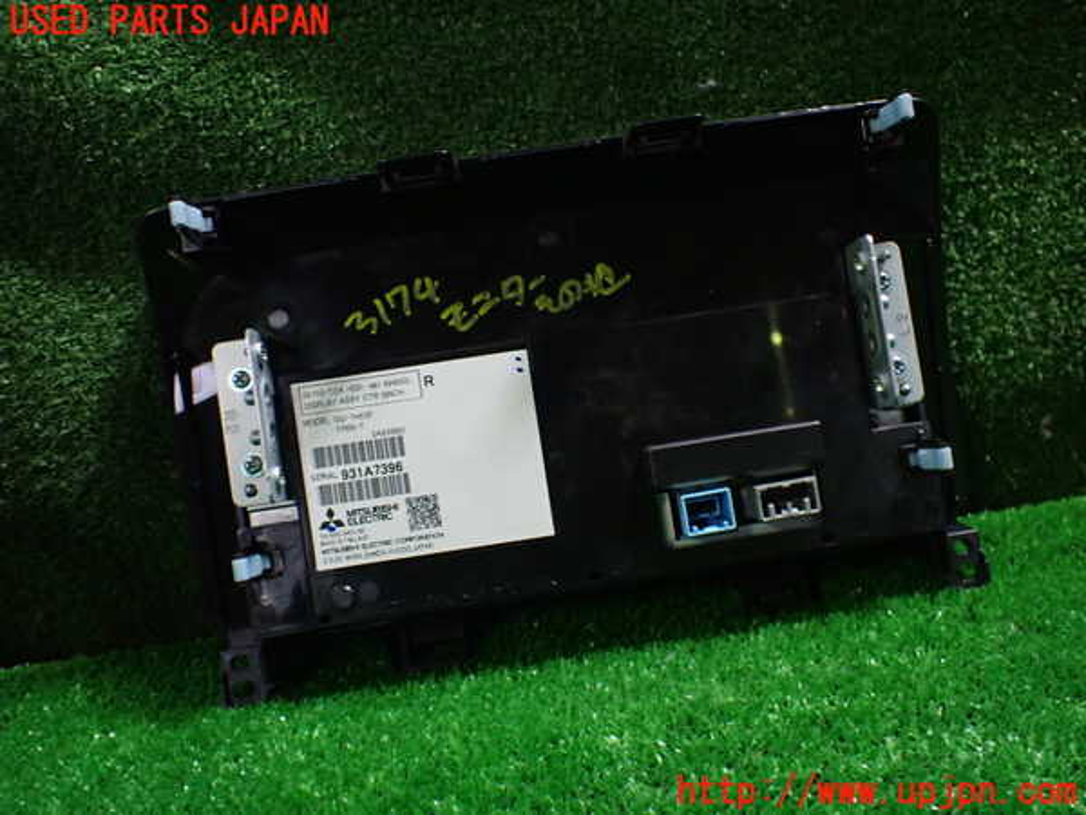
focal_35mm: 30
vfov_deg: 46.8
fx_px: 941
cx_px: 543
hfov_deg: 60.0
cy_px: 408
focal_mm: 5.4
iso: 800
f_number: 2.3
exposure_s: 1/100
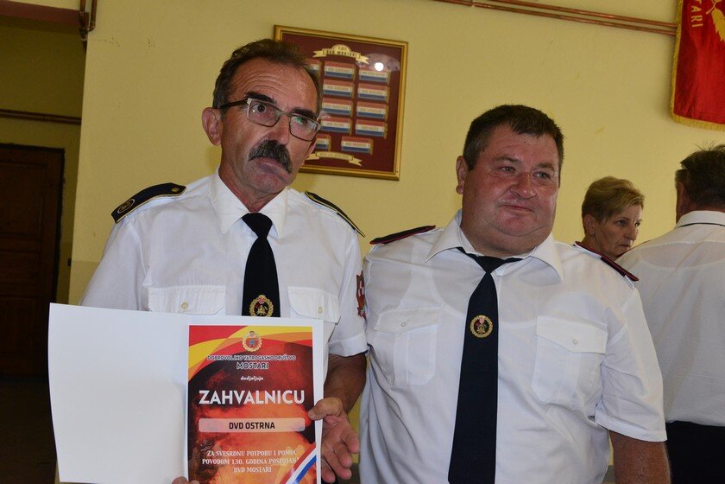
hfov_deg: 44.5
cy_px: 242
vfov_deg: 30.5
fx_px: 886
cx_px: 362
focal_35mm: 44
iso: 4000
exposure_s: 1/60
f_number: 10
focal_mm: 44
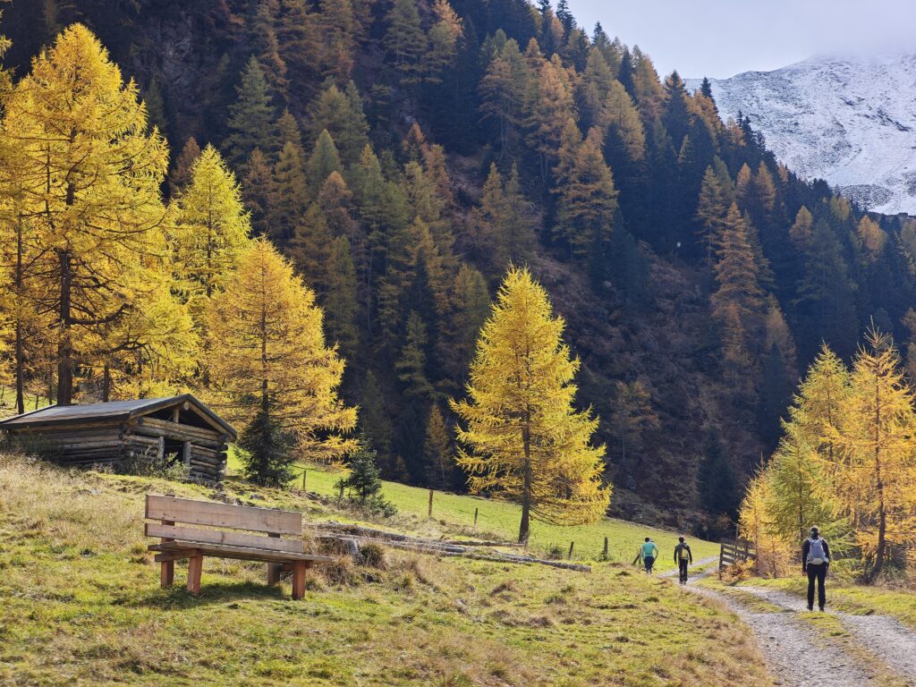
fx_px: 1985
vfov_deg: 19.6
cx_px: 458
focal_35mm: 75
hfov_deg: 26.0
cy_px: 344
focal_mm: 12.28
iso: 50
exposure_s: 1/1226
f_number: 1.8
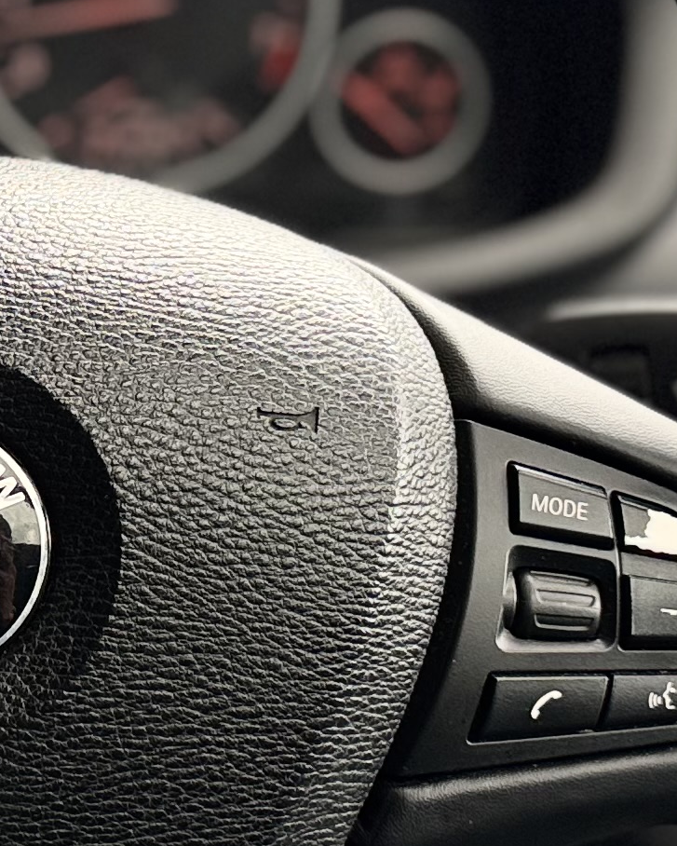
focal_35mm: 104
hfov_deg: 14.5
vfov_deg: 18.4
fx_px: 2603
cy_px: 464
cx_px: -45
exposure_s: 1/121
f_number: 1.78
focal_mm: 6.76
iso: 200
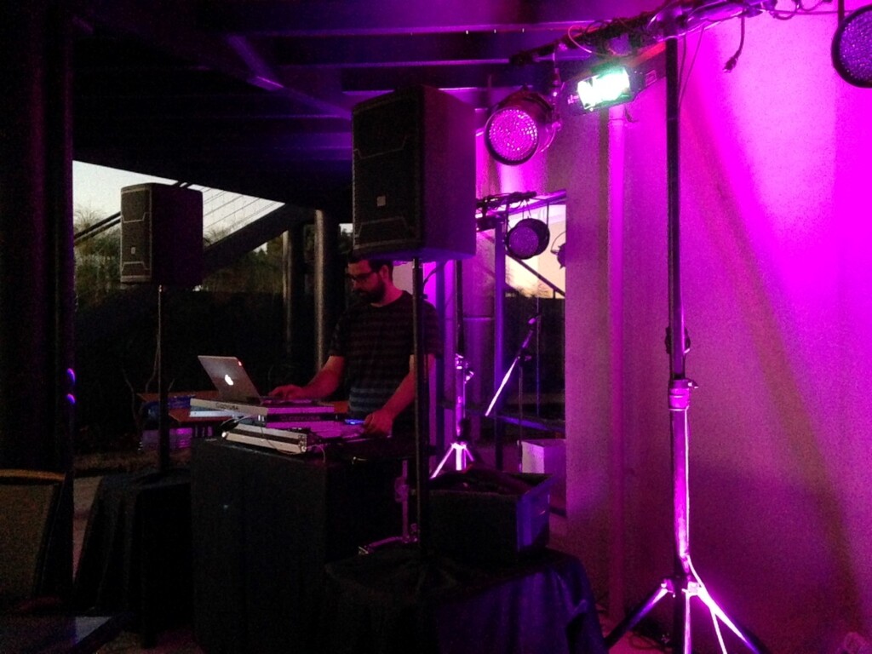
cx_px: 436
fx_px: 831
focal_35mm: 33
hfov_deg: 55.4
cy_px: 327
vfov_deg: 42.9
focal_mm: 4.12
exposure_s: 1/20
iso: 1250
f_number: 2.4
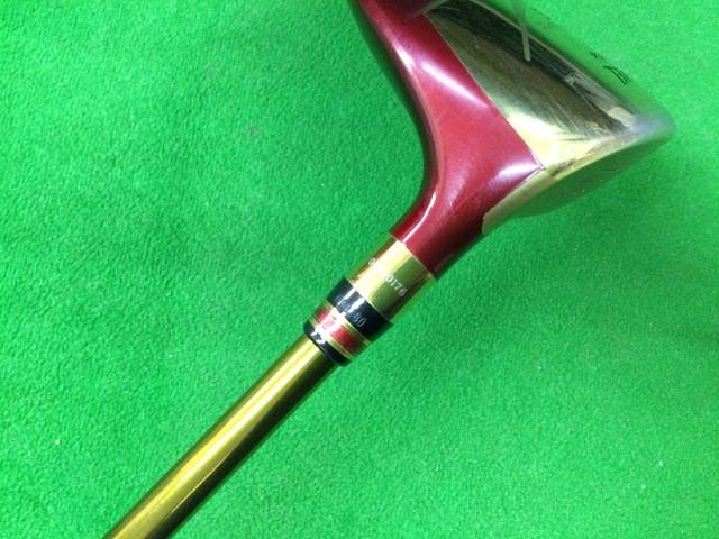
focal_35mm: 31
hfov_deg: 58.4
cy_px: 270
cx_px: 360
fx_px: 644
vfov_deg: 45.4
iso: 200
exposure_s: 1/24
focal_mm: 3.3
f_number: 2.4
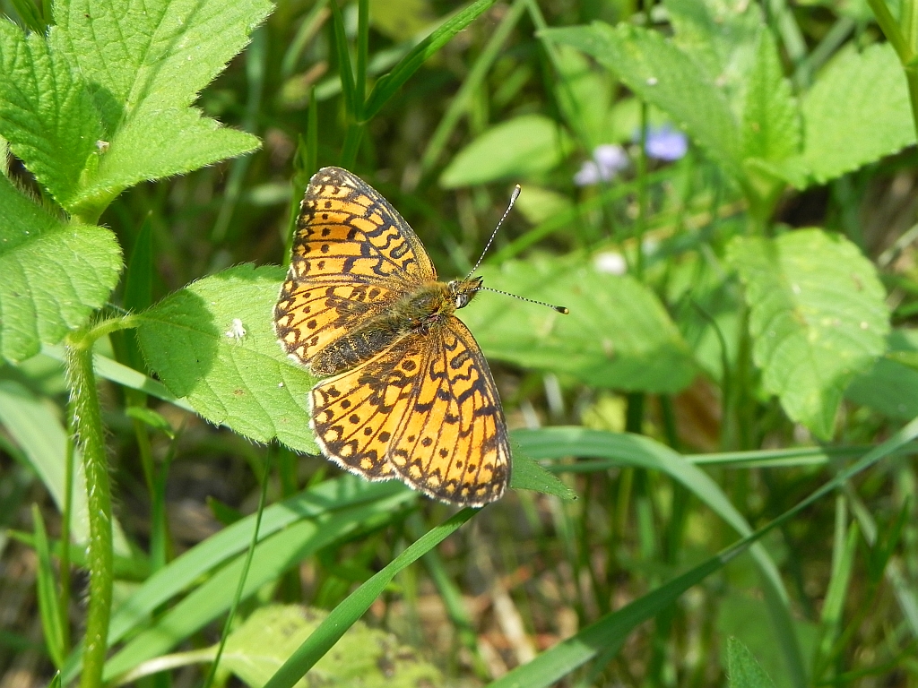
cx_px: 459
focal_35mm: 85
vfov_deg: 17.4
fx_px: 2254
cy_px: 344
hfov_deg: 23.0
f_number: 5.6
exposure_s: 1/200
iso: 160
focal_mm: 15.1
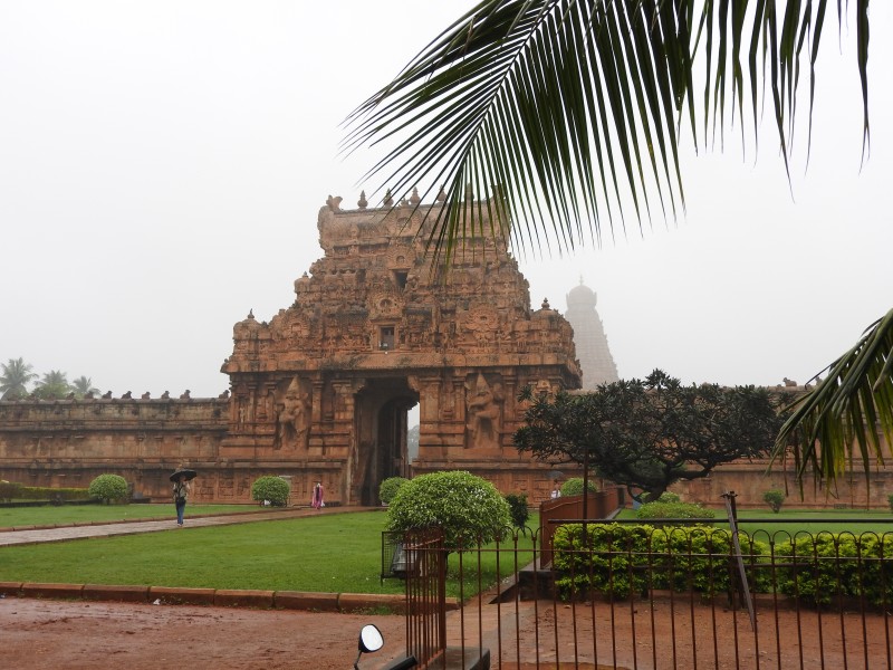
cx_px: 446
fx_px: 851
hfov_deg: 55.4
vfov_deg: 42.9
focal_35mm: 33
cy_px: 335
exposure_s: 1/160
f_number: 3.6
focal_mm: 5.9
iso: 100
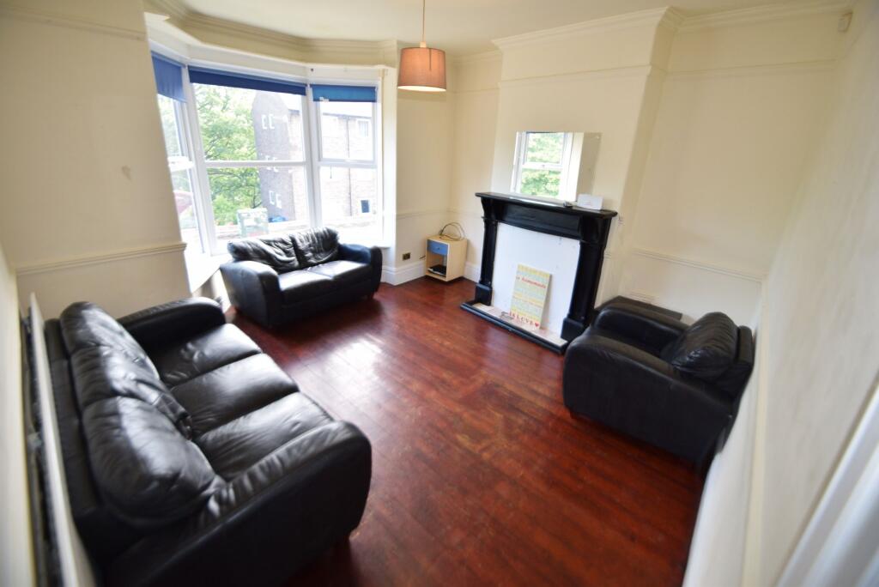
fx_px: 366
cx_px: 440
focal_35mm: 15
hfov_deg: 100.4
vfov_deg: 77.4
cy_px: 294
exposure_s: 1/125
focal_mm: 10
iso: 400
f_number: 4
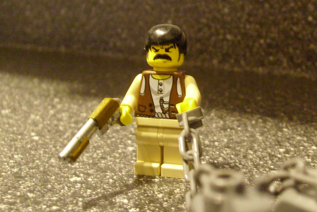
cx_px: 205
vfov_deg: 24.6
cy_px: 89
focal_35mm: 55
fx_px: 484
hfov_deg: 36.0
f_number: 2.8
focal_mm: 5.8
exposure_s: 1/6
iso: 200
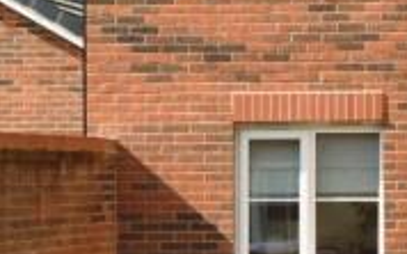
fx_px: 2084
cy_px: -56
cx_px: 691
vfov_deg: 6.9
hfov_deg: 10.6
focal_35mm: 188
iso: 400
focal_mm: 32
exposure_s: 1/1250
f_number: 7.1
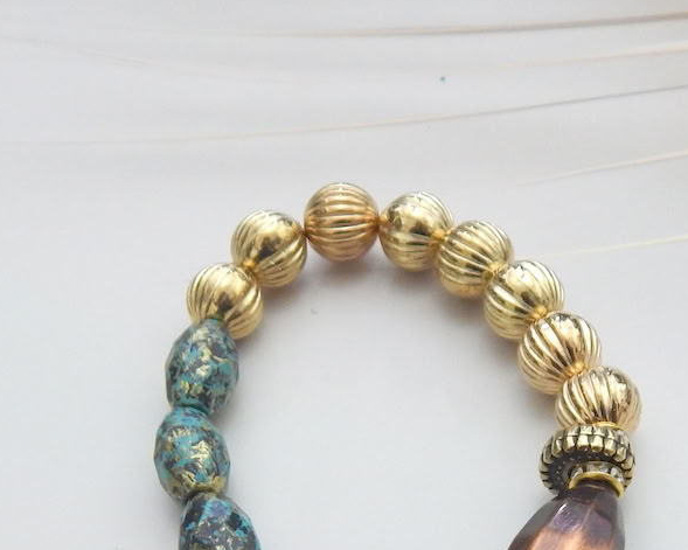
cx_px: 362
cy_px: 605
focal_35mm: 65
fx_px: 1323
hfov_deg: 29.1
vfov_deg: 22.2
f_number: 3.2
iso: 360
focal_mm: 5.1
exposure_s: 1/30
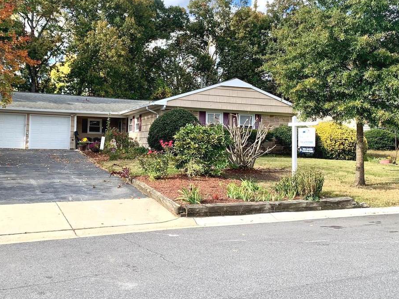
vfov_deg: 38.6
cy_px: 128
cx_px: 140
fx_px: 427
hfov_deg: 49.4
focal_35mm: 37
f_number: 1.8
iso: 25
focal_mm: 4.25
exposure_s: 1/701
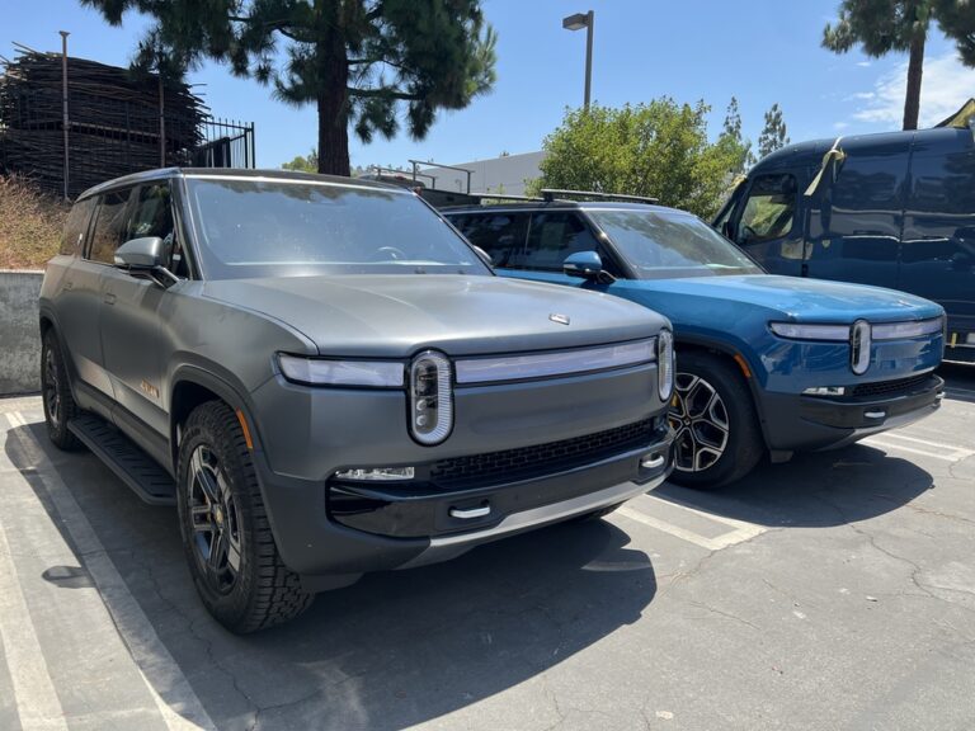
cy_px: 366
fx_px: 732
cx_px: 488
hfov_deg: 67.3
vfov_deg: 53.1
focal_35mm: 26
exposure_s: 1/1808
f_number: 1.5
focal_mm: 5.7
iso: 50
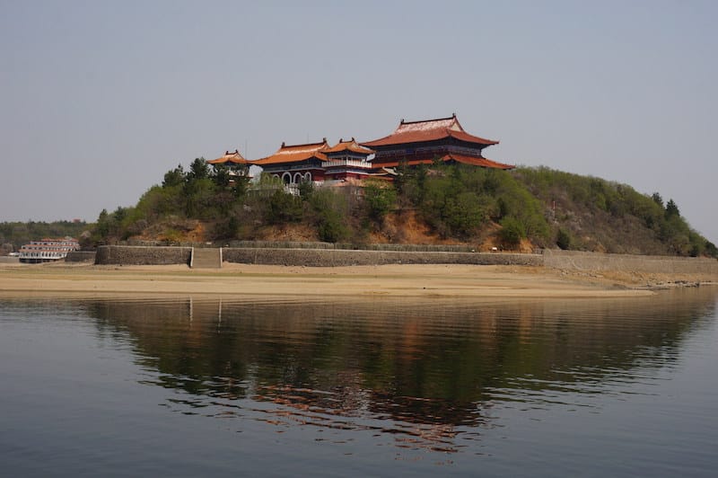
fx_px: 986
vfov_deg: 27.2
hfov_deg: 40.0
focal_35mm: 50
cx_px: 359
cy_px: 239
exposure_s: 1/160
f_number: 13
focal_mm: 33
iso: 100
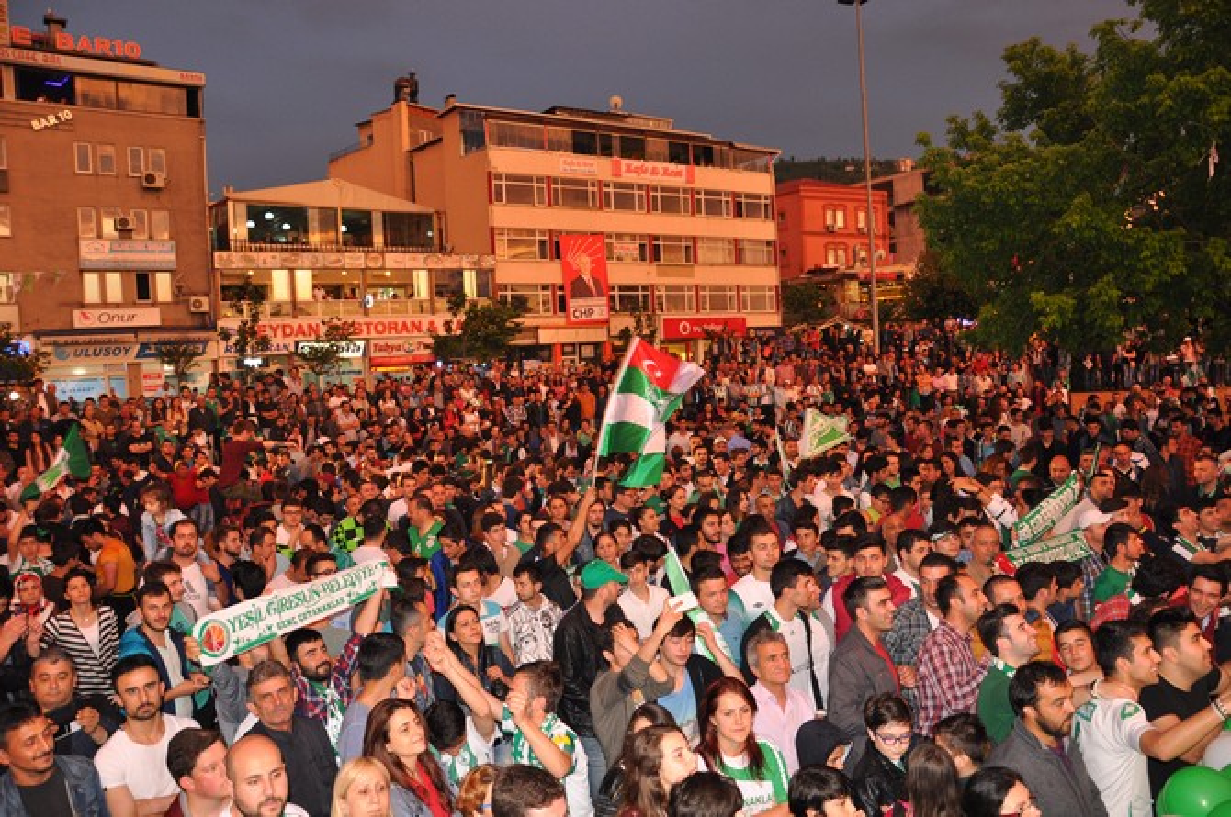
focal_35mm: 27
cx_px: 616
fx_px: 922
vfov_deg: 47.8
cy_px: 408
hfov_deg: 67.4
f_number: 3.5
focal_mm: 18
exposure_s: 1/60
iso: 500
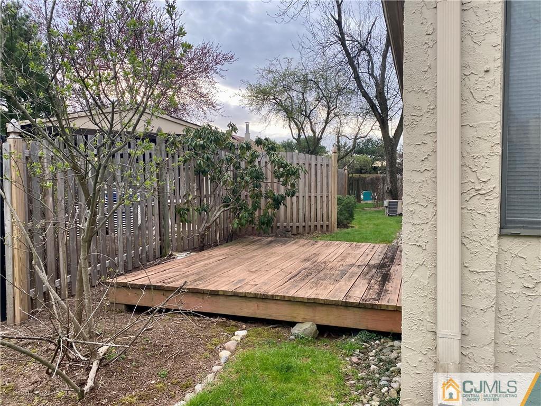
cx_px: 270
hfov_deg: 67.3
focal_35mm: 26
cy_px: 203
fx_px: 406
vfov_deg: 53.1
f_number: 1.8
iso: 32
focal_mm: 4.25
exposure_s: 1/300
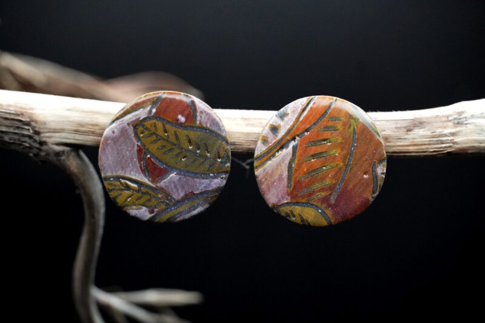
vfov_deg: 7.0
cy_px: 162
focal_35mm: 195
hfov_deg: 10.6
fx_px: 2625
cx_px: 242
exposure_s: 1/200
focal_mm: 130
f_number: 5.6
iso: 3200
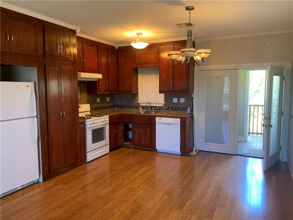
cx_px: 146
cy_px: 110
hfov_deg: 67.3
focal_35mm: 26
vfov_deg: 53.1
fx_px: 220
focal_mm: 4.25
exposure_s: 1/60
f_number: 1.8
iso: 200
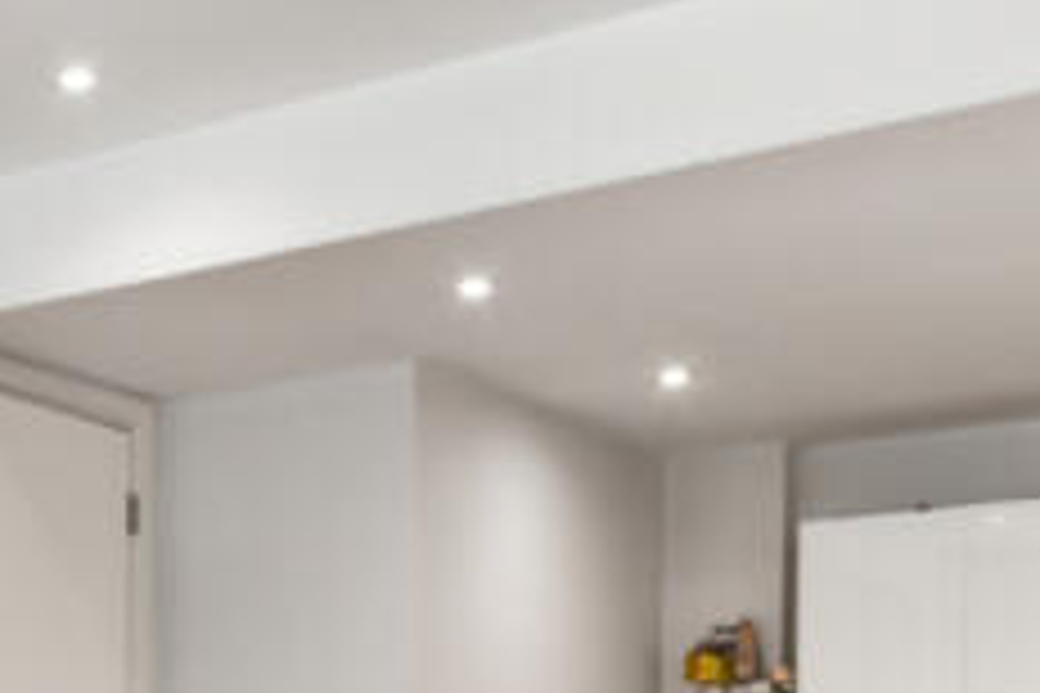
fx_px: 2051
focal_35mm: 71
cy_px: 812
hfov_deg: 25.4
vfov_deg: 18.3
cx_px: -221
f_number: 11
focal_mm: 16
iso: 400
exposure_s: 1/5
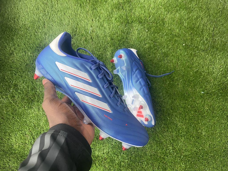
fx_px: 171
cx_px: 114
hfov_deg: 67.3
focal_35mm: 26
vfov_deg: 53.1
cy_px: 86
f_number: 1.6
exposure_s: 1/84
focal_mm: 4.2
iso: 125
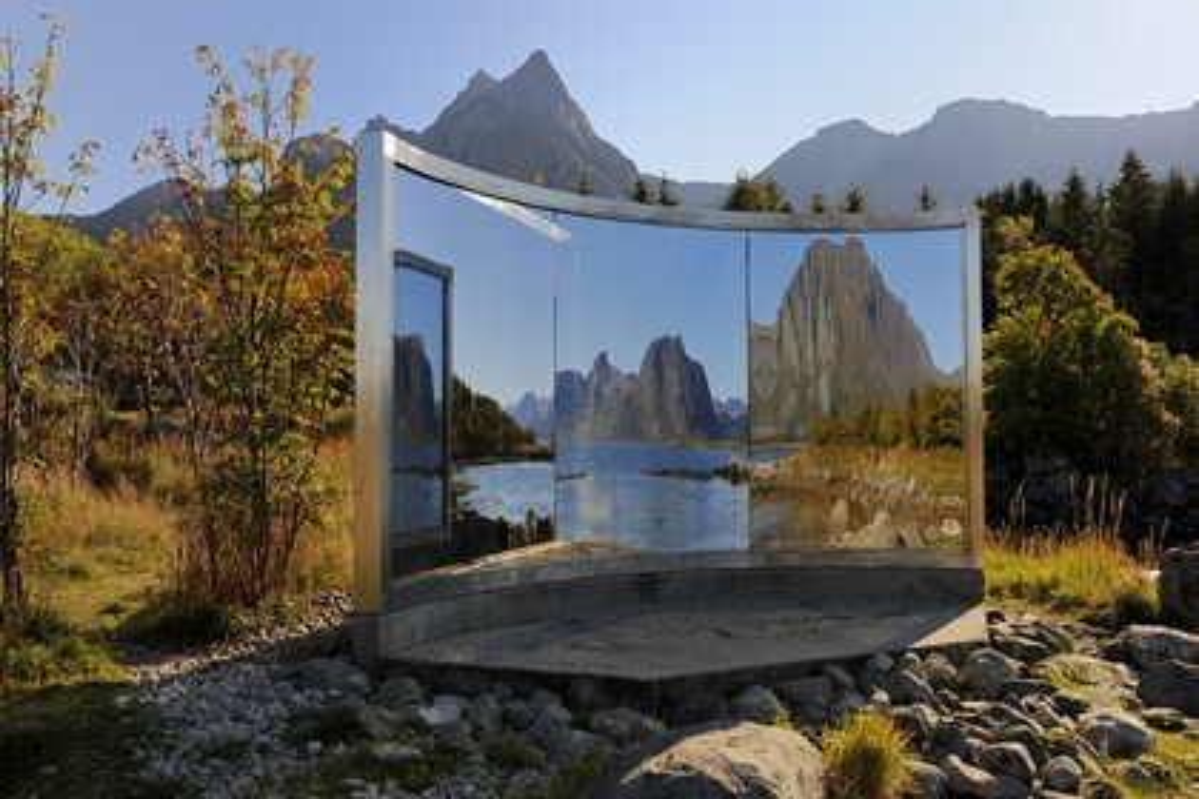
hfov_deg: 58.7
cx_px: 600
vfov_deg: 41.1
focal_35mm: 32
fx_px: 1066
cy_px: 400
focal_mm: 32
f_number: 13
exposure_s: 1/160
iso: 200
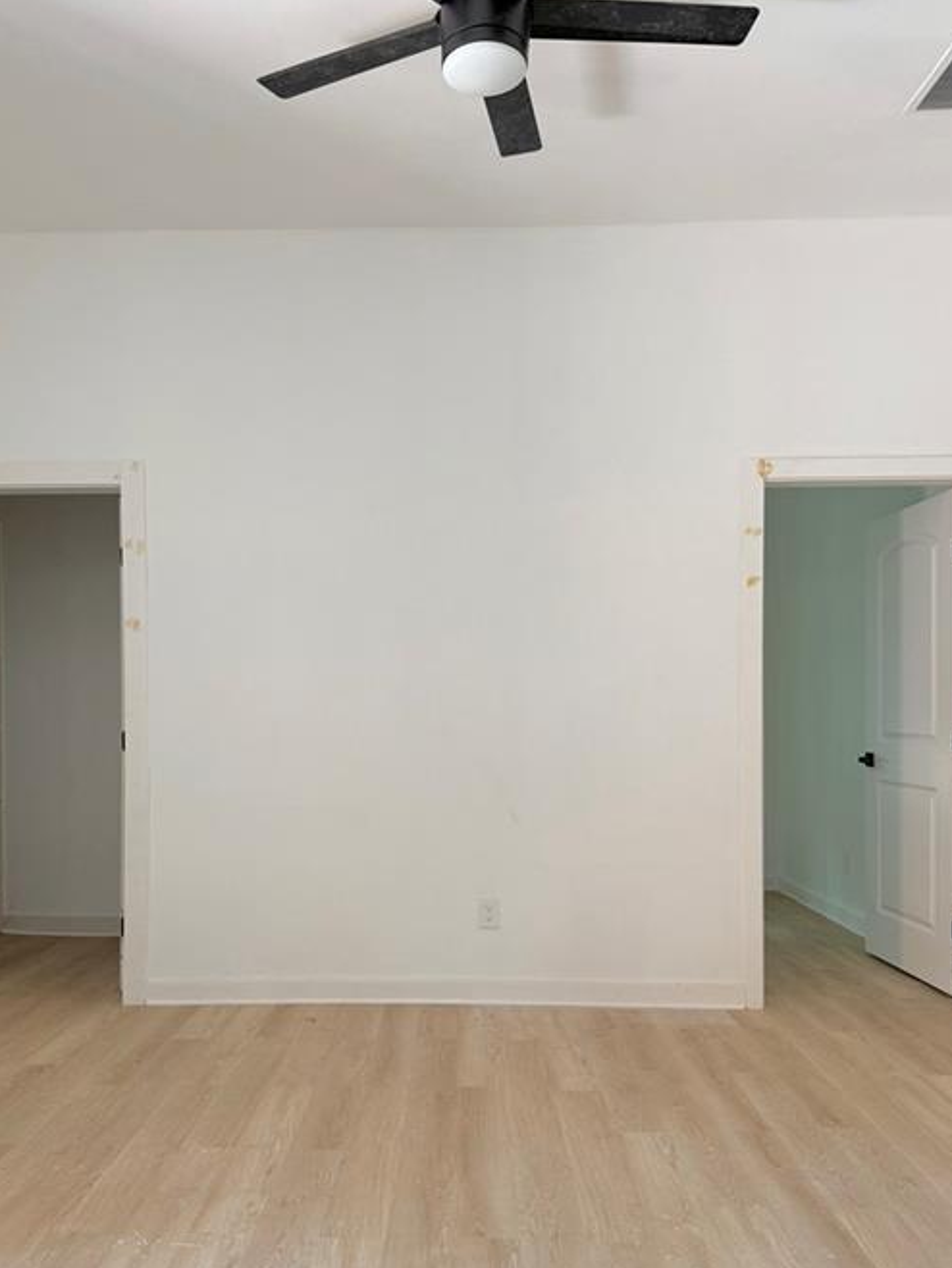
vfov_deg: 63.2
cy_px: 721
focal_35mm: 28
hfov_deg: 49.7
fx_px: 1026
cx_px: 426
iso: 200
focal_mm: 6.76
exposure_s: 1/121
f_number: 1.78
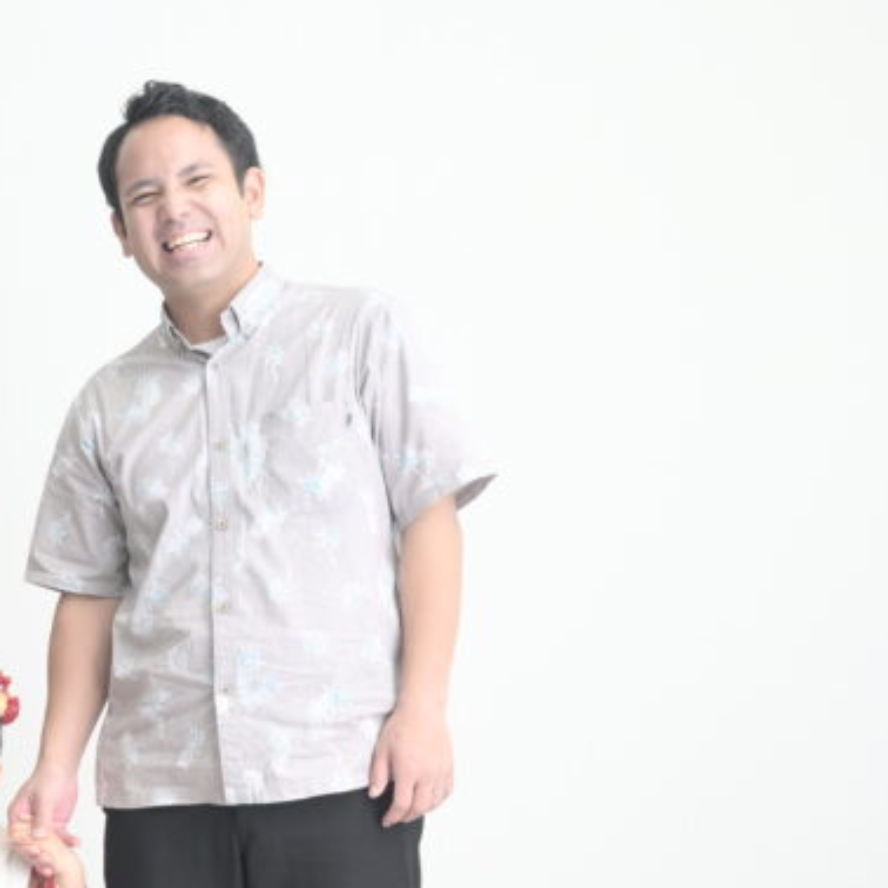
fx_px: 3134
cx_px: -92
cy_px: 778
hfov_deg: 15.7
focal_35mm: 108
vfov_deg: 15.9
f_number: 6.3
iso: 500
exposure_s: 1/125
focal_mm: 40
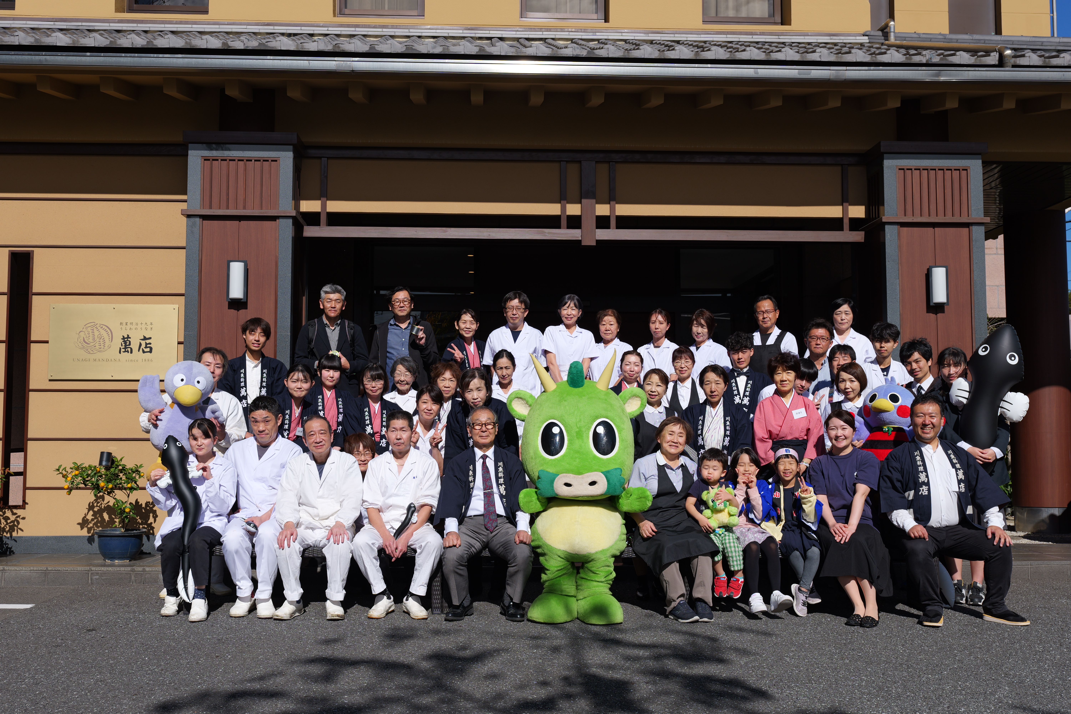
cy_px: 357
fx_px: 1071
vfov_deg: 36.9
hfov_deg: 53.1
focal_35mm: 36
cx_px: 536
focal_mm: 36
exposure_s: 1/500
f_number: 8
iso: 100
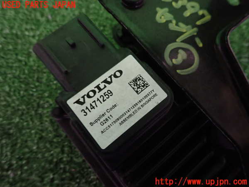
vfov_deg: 54.9
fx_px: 180
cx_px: 124
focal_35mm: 25
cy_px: 94
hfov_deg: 69.4
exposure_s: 1/30
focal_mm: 4.5
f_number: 2
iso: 500
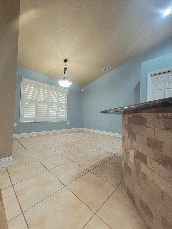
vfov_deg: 106.2
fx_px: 86
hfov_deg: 89.9
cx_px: 86
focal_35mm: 13
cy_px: 114
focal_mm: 2.2
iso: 320
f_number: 2.2
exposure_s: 1/40
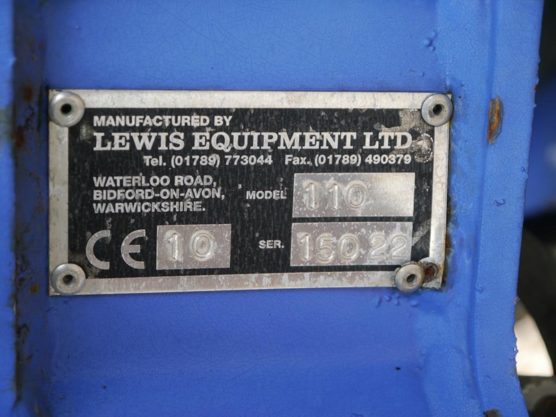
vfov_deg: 17.6
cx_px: 278
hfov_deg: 23.3
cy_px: 208
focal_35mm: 84
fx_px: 1349
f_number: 5.6
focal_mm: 42
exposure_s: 1/80
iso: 250
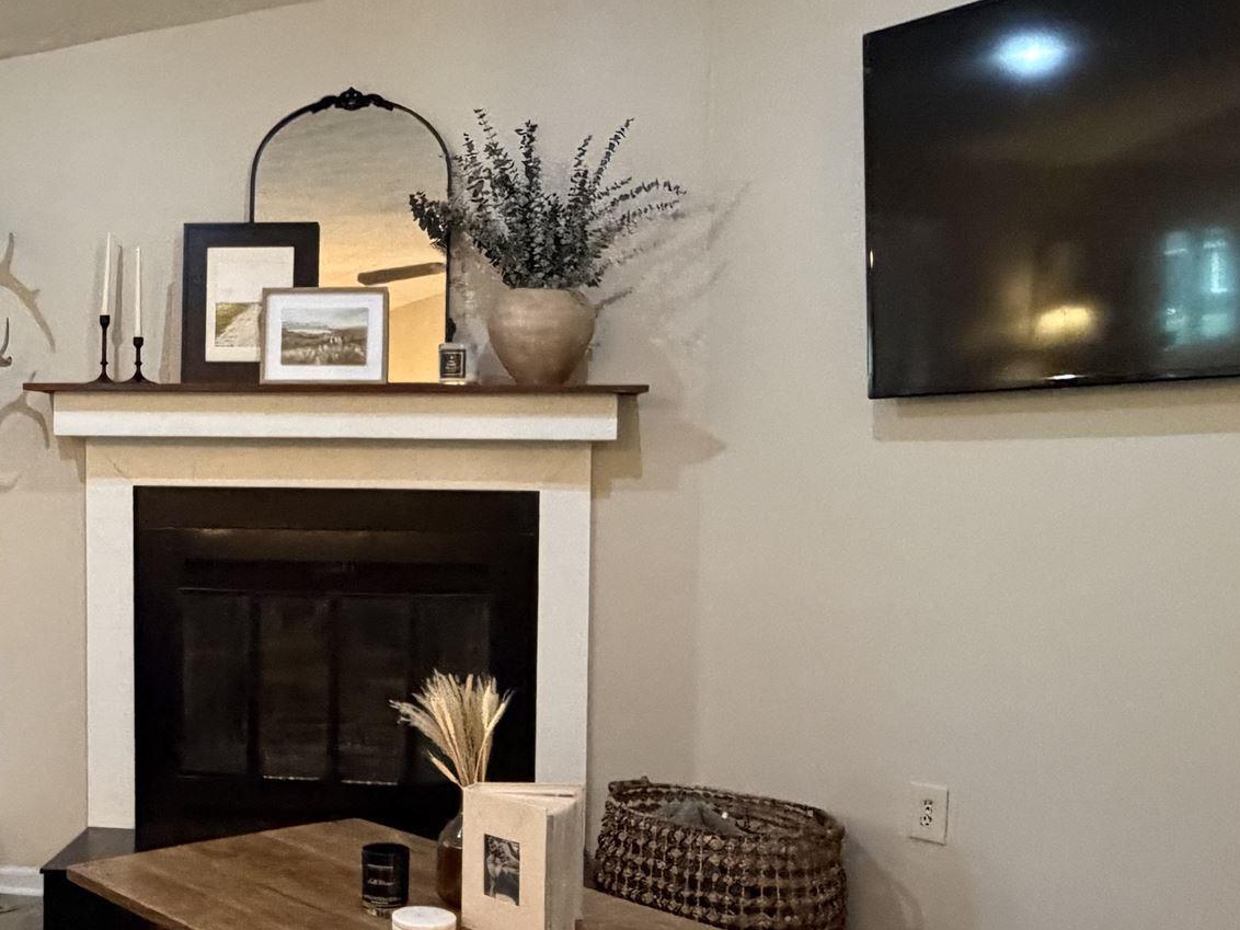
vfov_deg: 37.6
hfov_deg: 47.1
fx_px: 1361
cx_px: 307
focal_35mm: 38
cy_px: 546
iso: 800
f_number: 2.2
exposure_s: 1/60
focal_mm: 2.22
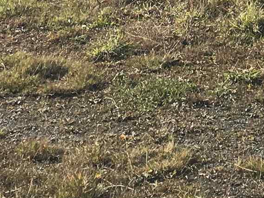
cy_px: -268
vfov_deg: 8.7
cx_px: 298
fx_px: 1198
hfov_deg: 12.3
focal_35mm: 157
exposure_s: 1/1304
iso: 25
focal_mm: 4.15
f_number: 2.2
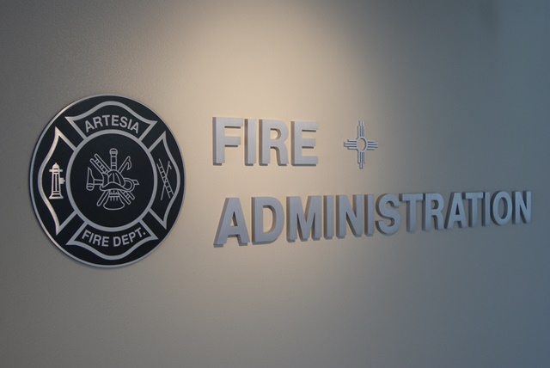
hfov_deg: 43.6
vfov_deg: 29.9
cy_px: 184
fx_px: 688
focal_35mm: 45
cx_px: 275
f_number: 4
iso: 400
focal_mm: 30
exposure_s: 1/60
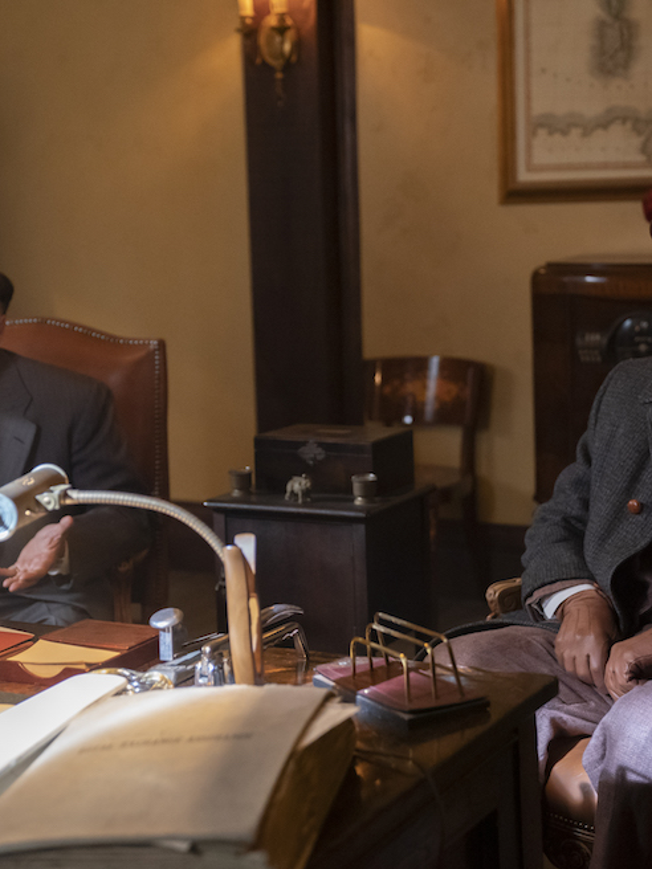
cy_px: 437
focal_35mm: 66
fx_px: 1657
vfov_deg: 29.4
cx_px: 350
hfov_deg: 22.2
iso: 5000
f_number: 2.8
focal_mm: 45
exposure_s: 1/200
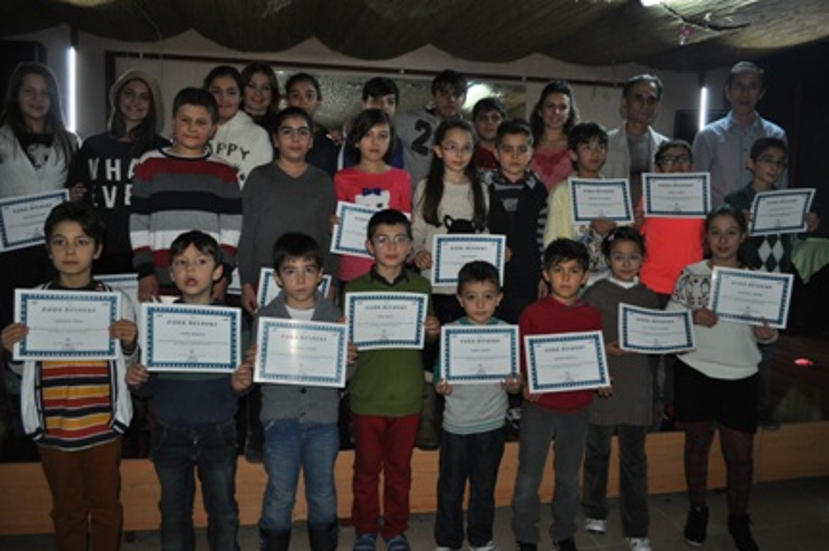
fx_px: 644
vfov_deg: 46.3
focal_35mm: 28
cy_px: 271
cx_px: 422
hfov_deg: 65.5
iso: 800
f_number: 3.5
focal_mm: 18
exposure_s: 1/60
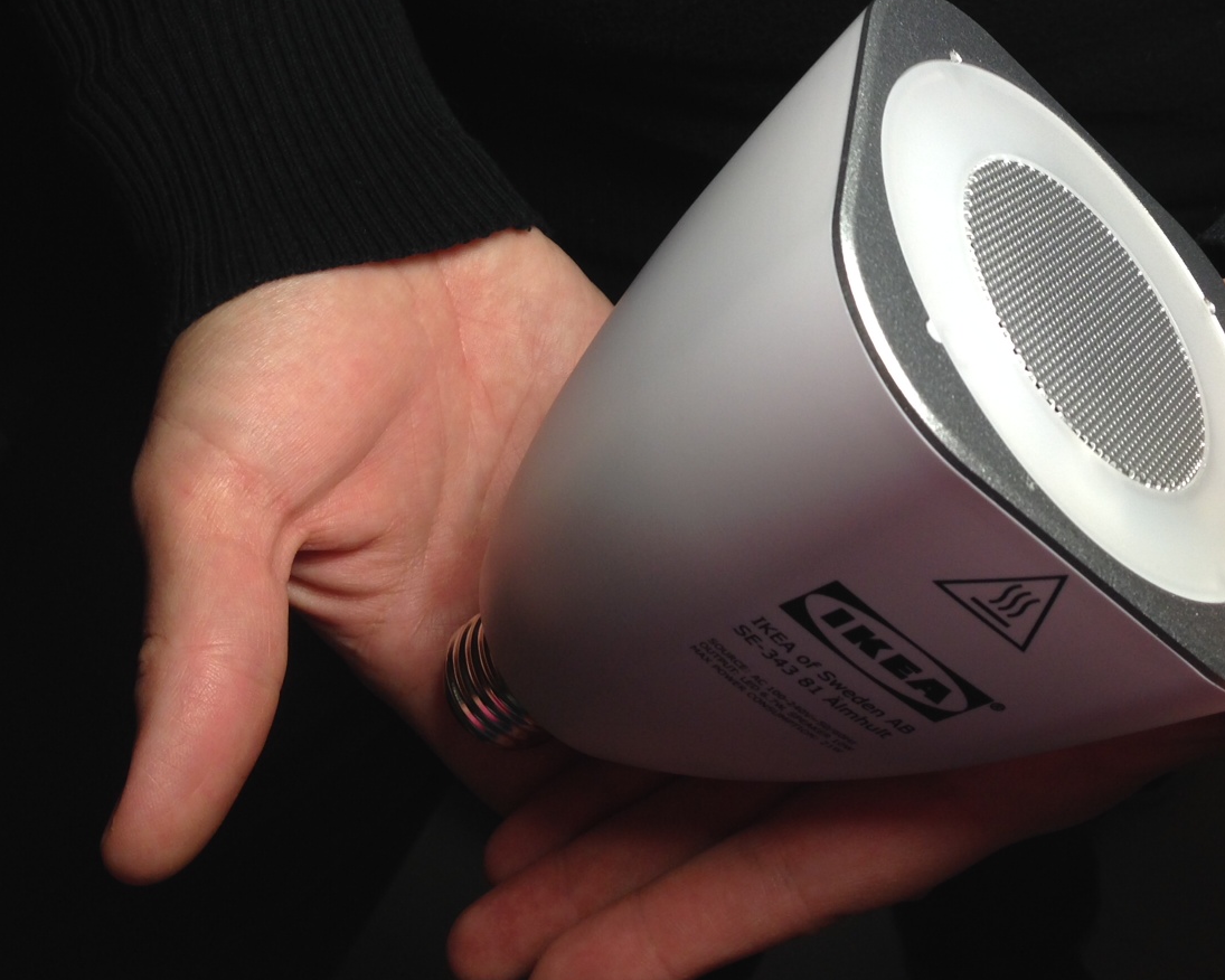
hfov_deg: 38.3
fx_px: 1740
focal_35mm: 48
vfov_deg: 31.3
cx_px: 838
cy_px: 350
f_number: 2.4
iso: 50
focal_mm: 4.12
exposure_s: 1/40
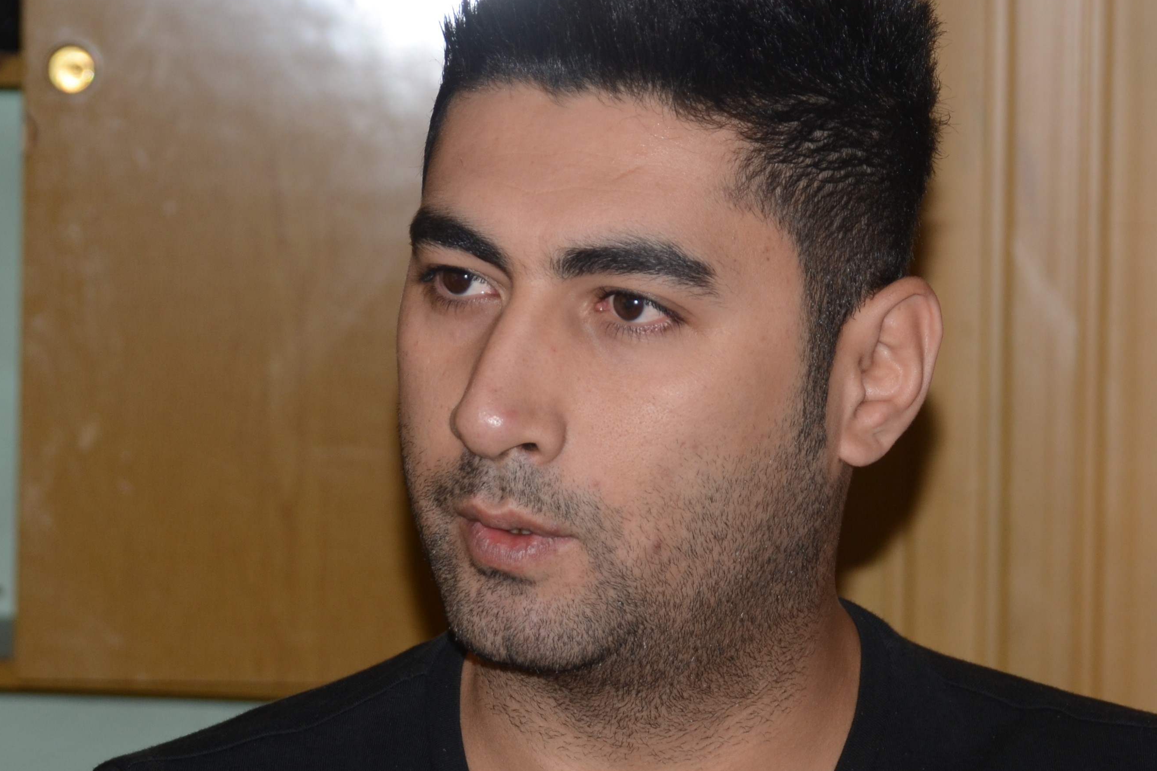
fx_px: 7130
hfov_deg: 9.3
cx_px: 634
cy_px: 553
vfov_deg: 6.2
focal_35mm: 222
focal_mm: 85
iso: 200
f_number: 5.6
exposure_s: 1/60
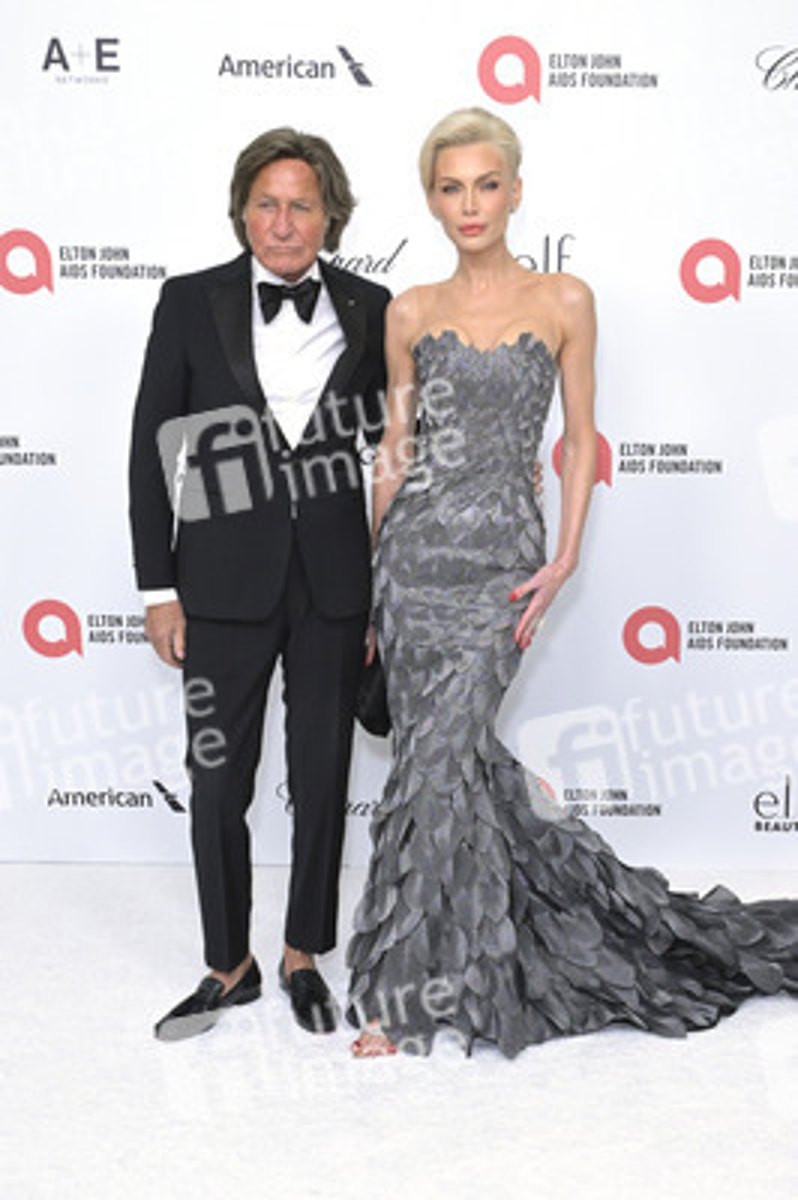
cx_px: 399
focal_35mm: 37
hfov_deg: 35.9
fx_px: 1232
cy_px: 600
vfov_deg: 51.9
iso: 2000
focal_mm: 37
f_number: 5.6
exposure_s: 1/250
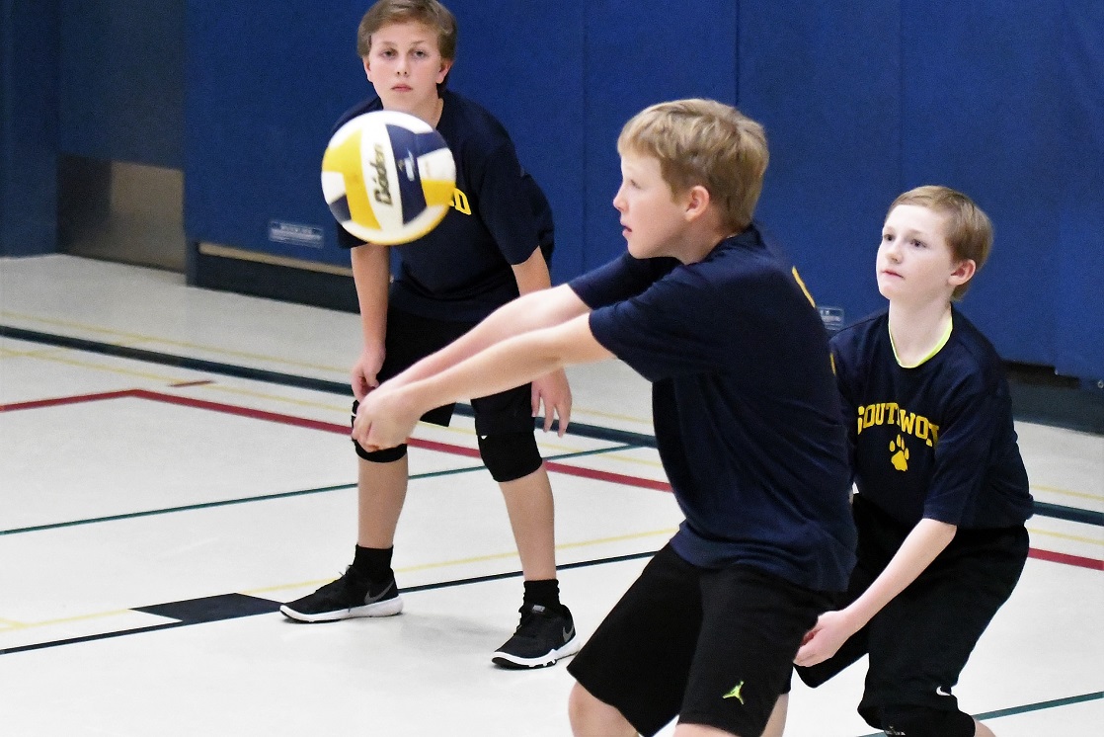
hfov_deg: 18.2
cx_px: 552
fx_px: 3451
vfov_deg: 12.2
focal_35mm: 112
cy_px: 368
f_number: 2.8
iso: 18000
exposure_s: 1/1000
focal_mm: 75
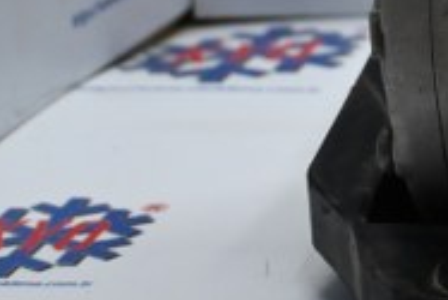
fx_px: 1958
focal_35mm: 157
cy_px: -191
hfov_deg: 11.7
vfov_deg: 8.5
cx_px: 898
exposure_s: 1/125
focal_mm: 24.5
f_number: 4.2
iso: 900
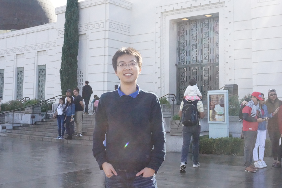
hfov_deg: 44.0
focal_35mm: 44
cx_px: 183
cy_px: 77
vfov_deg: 30.5
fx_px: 345
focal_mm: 18
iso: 3200
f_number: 9
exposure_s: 1/1250
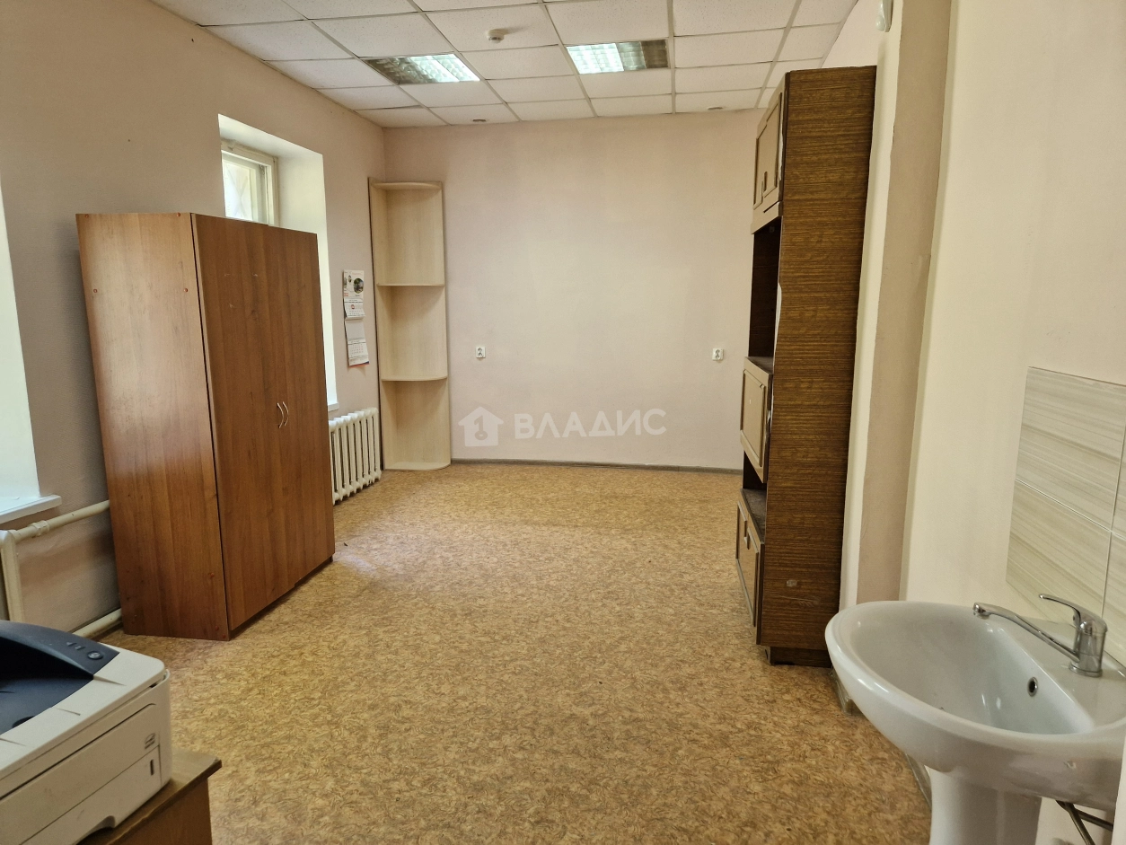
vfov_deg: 58.9
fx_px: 748
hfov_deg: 73.9
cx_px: 563
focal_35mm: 23
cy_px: 422
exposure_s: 1/100
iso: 250
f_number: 1.8
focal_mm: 5.4
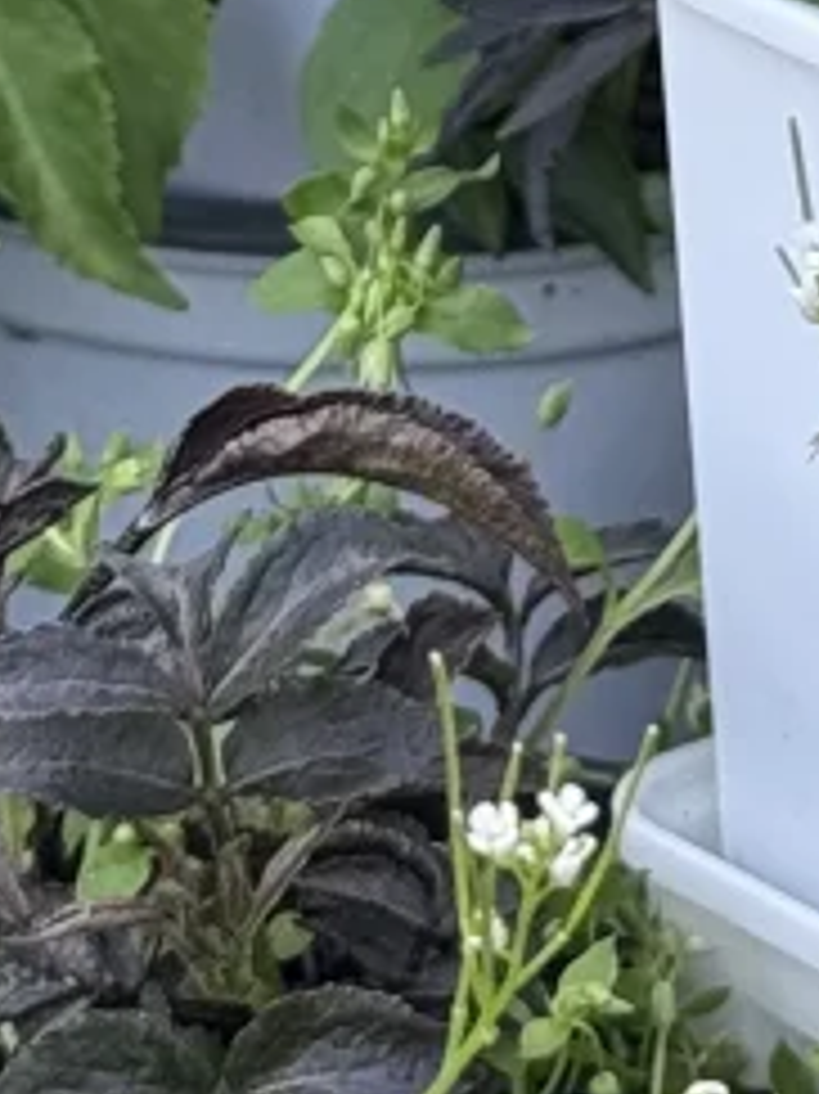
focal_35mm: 285
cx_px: 1449
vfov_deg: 6.6
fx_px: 8999
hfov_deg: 5.1
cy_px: -1657
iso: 64
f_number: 1.78
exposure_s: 1/381
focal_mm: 6.76
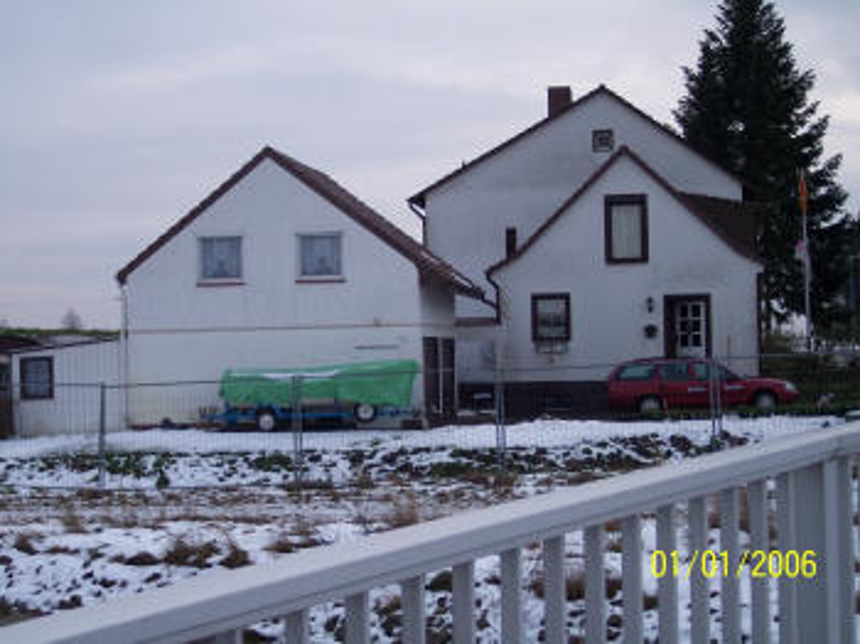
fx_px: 1564
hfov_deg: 30.7
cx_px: 430
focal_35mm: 63
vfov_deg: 23.3
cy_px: 322
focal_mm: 13.3
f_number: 3.4
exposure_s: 1/500
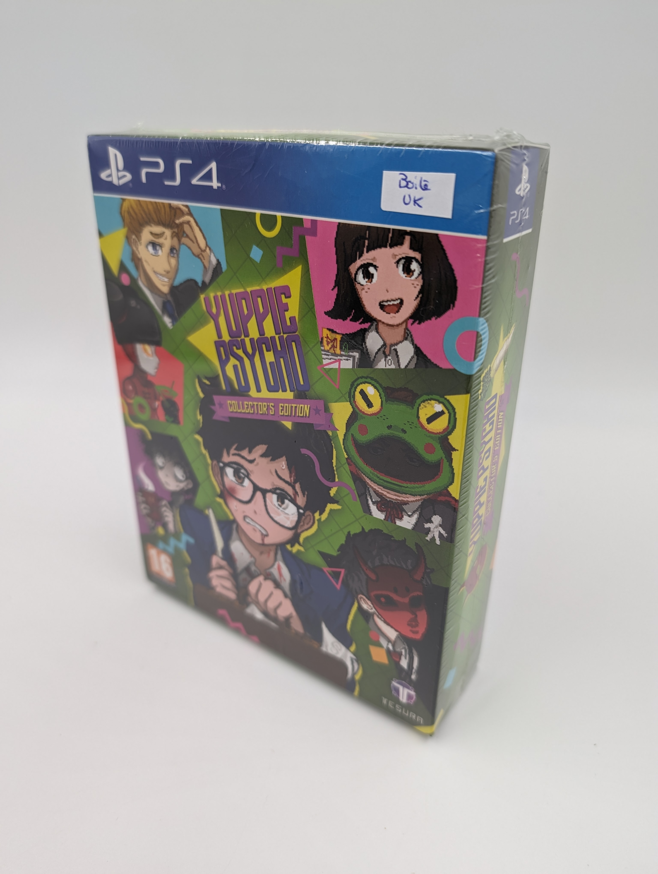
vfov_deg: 71.5
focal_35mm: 24
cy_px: 437
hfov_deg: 56.9
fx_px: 607
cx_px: 329
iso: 79
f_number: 1.68
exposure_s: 1/65
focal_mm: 6.9
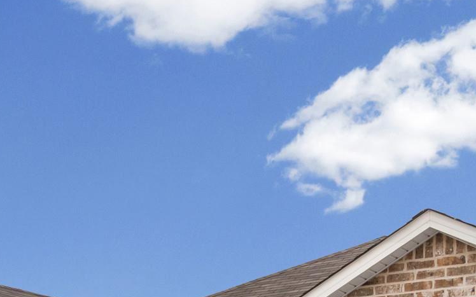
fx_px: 1193
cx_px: 156
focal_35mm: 92
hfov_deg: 22.5
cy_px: 524
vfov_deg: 12.9
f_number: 9
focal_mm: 18
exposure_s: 1/100
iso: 250
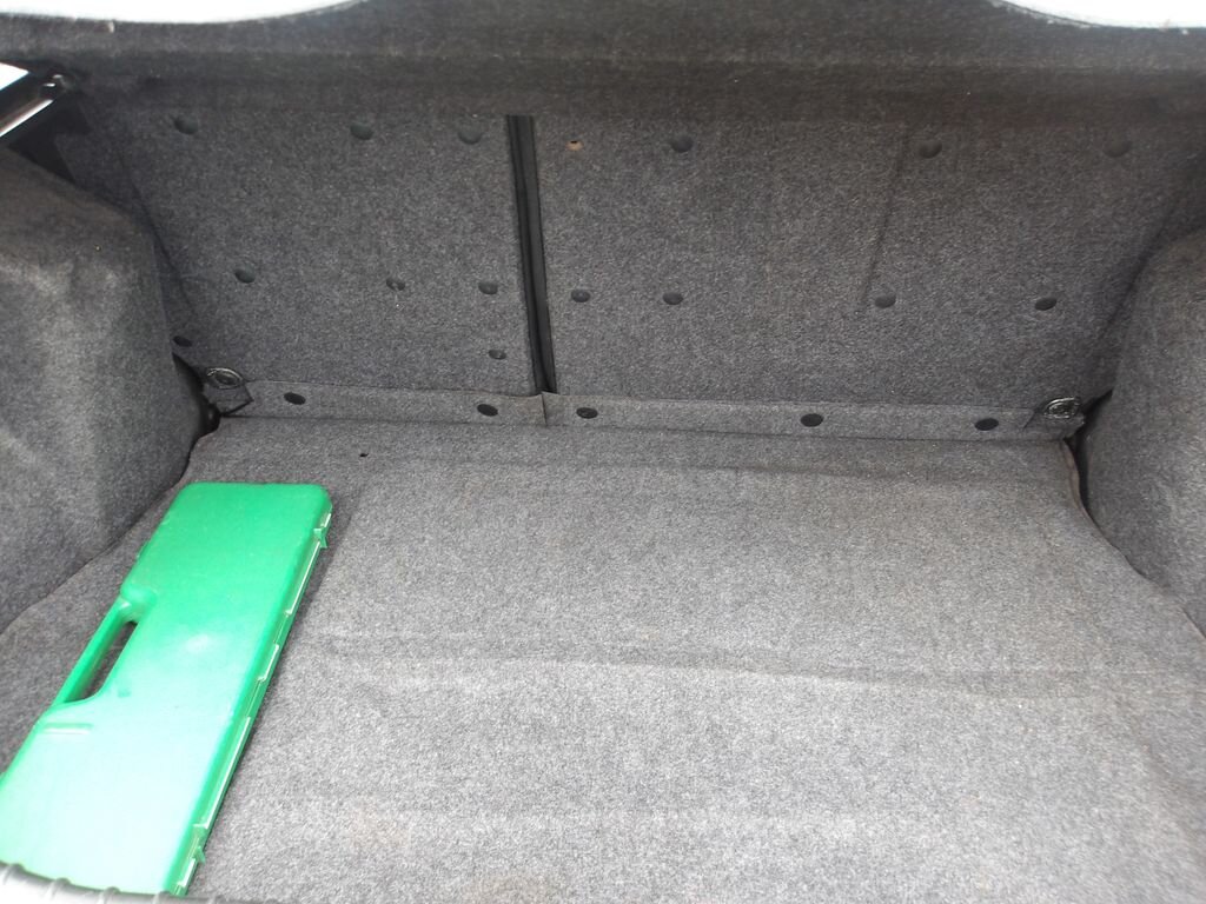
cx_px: 603
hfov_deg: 65.3
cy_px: 452
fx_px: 941
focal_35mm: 27
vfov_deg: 51.4
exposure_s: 1/30
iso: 162
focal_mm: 4.9
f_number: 3
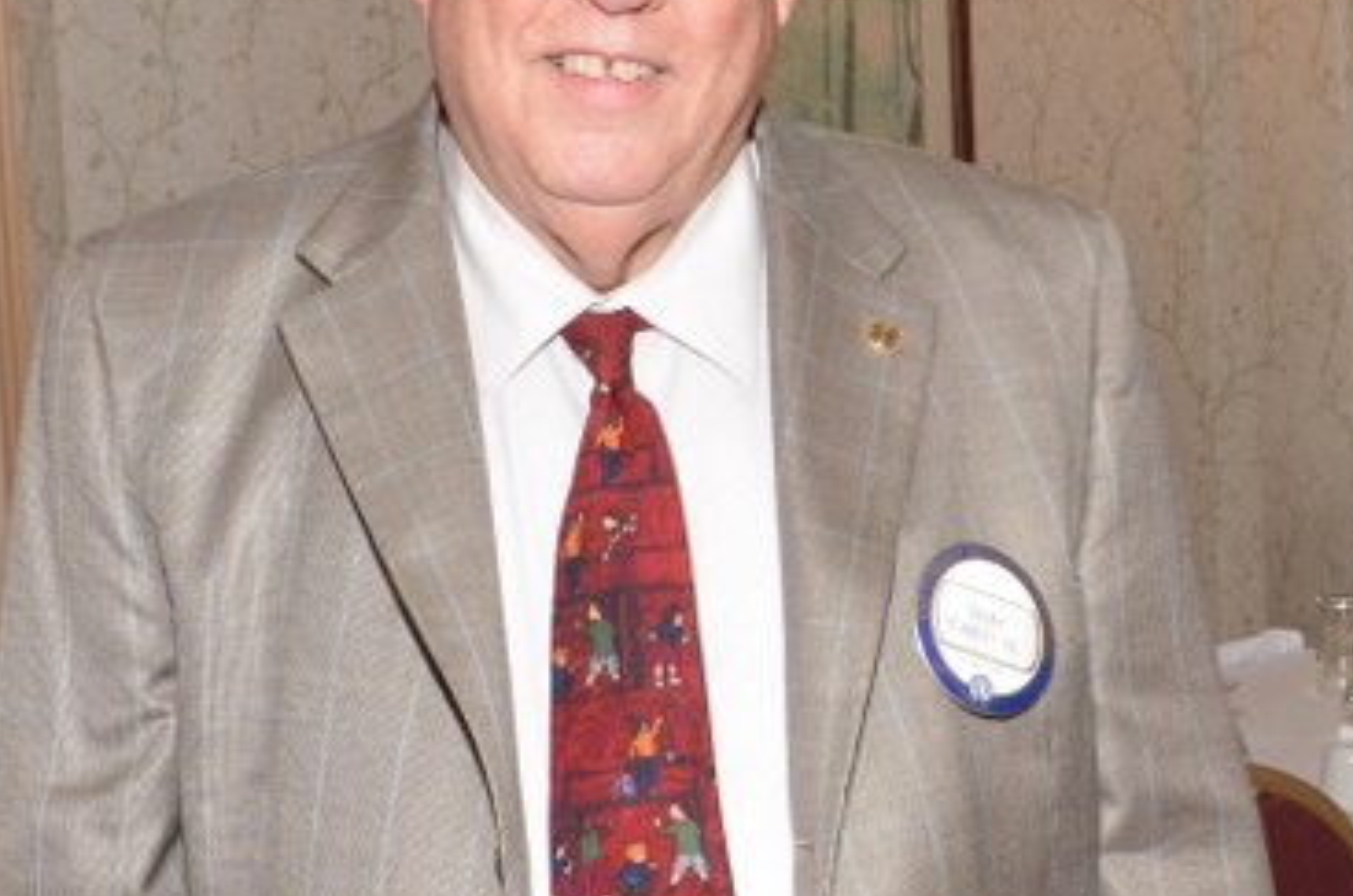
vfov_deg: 13.9
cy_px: 378
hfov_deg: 20.7
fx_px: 3675
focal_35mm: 98
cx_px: 1021
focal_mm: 20
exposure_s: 1/60
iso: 1000
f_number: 7.1
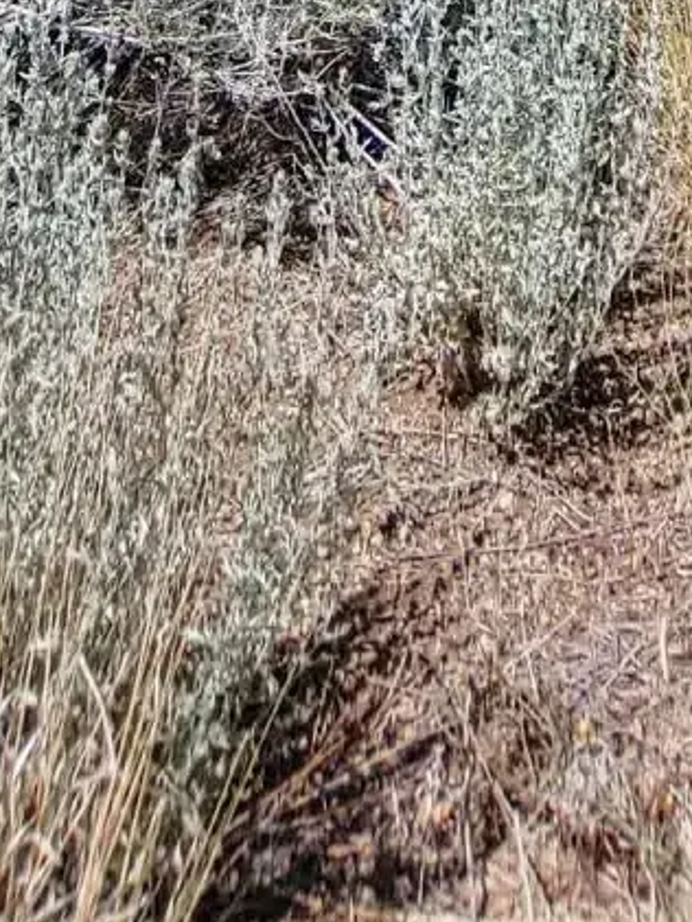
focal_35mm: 76
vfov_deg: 15.5
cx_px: 891
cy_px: -1222
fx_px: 2025
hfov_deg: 18.1
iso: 50
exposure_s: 1/794
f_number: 1.9
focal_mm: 2.18
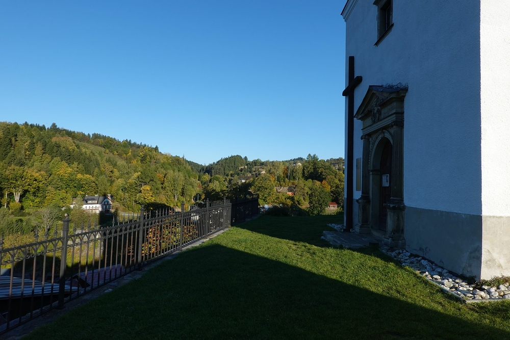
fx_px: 340
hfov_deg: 73.7
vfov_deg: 53.1
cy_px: 170
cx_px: 255
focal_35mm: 24
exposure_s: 1/200
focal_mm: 9
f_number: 8
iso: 125
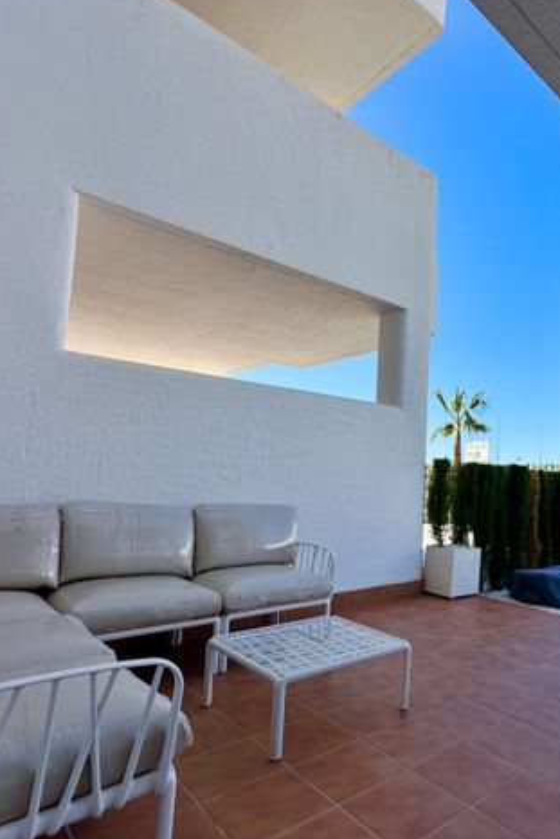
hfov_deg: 52.3
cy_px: 452
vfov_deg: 78.4
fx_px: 513
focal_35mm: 22
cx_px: 473
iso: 40
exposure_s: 1/1208
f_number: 2.2
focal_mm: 2.22
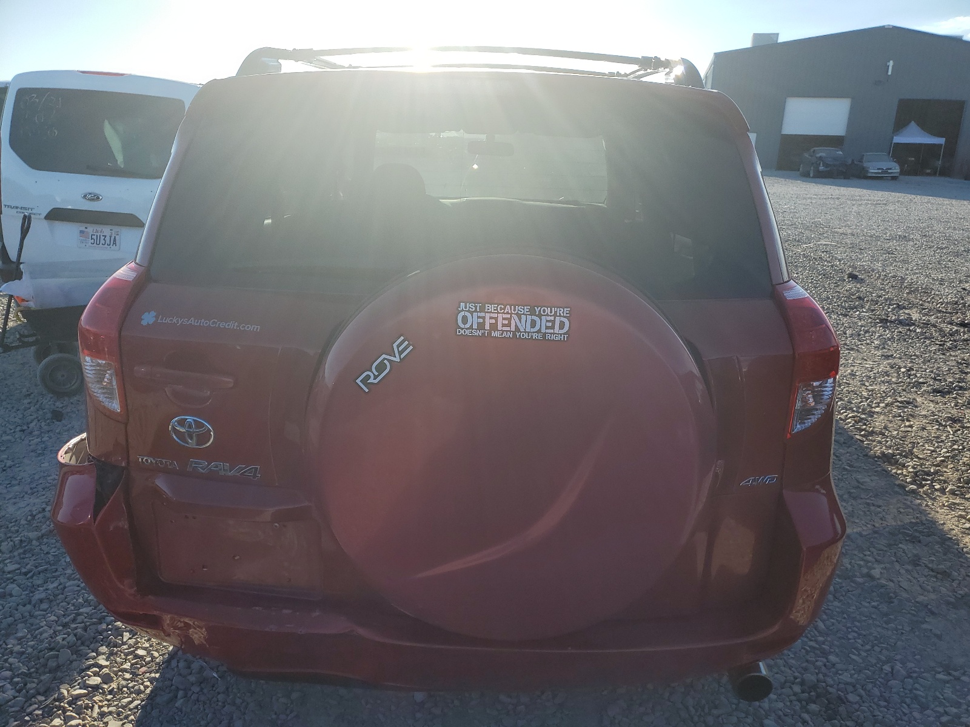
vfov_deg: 53.1
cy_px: 364
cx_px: 485
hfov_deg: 67.3
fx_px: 729
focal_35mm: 26
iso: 50
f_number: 1.5
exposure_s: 1/2500
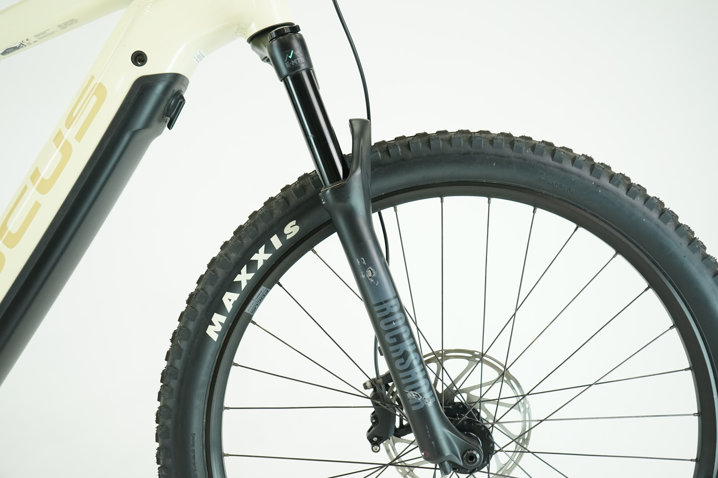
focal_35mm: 34
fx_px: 678
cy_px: 239
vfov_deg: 38.9
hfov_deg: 55.8
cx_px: 359
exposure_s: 1/200
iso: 1600
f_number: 5
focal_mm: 34
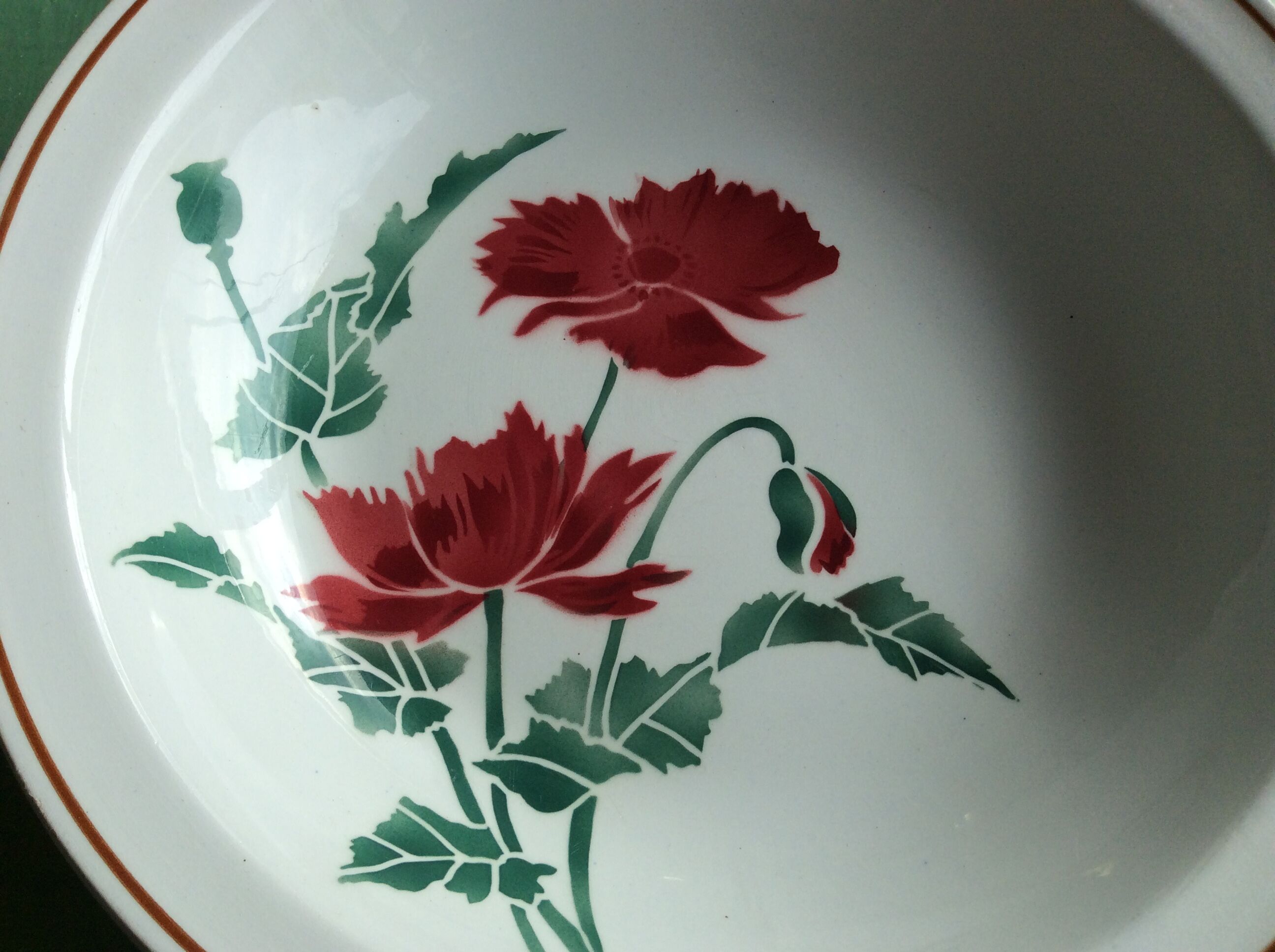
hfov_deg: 56.9
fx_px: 1177
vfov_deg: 44.1
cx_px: 638
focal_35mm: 32
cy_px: 476
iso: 32
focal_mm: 3.3
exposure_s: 1/447
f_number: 2.4
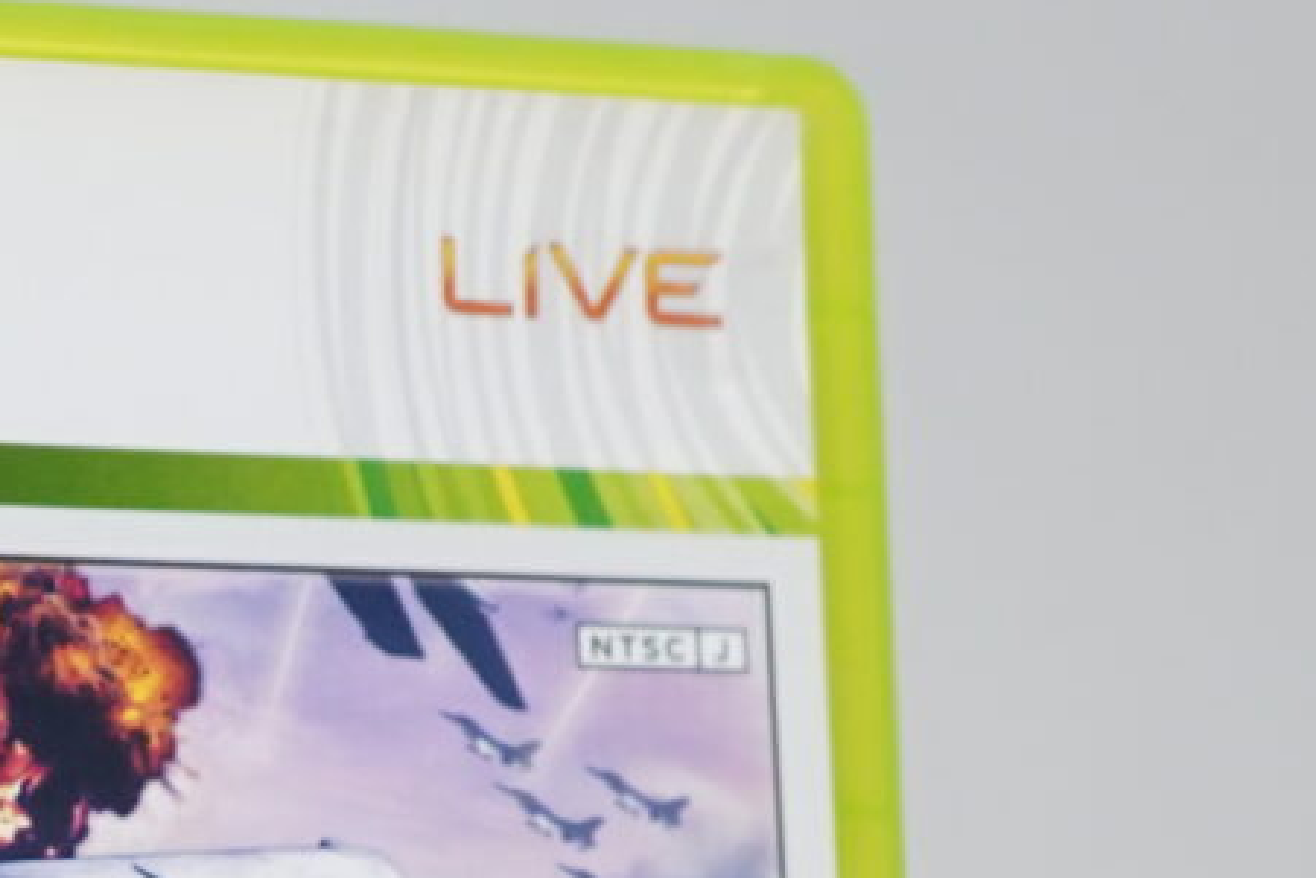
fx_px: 7679
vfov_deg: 6.3
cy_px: 1927
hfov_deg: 9.7
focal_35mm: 210
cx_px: -239
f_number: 5.6
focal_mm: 37
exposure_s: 1/50
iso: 1000
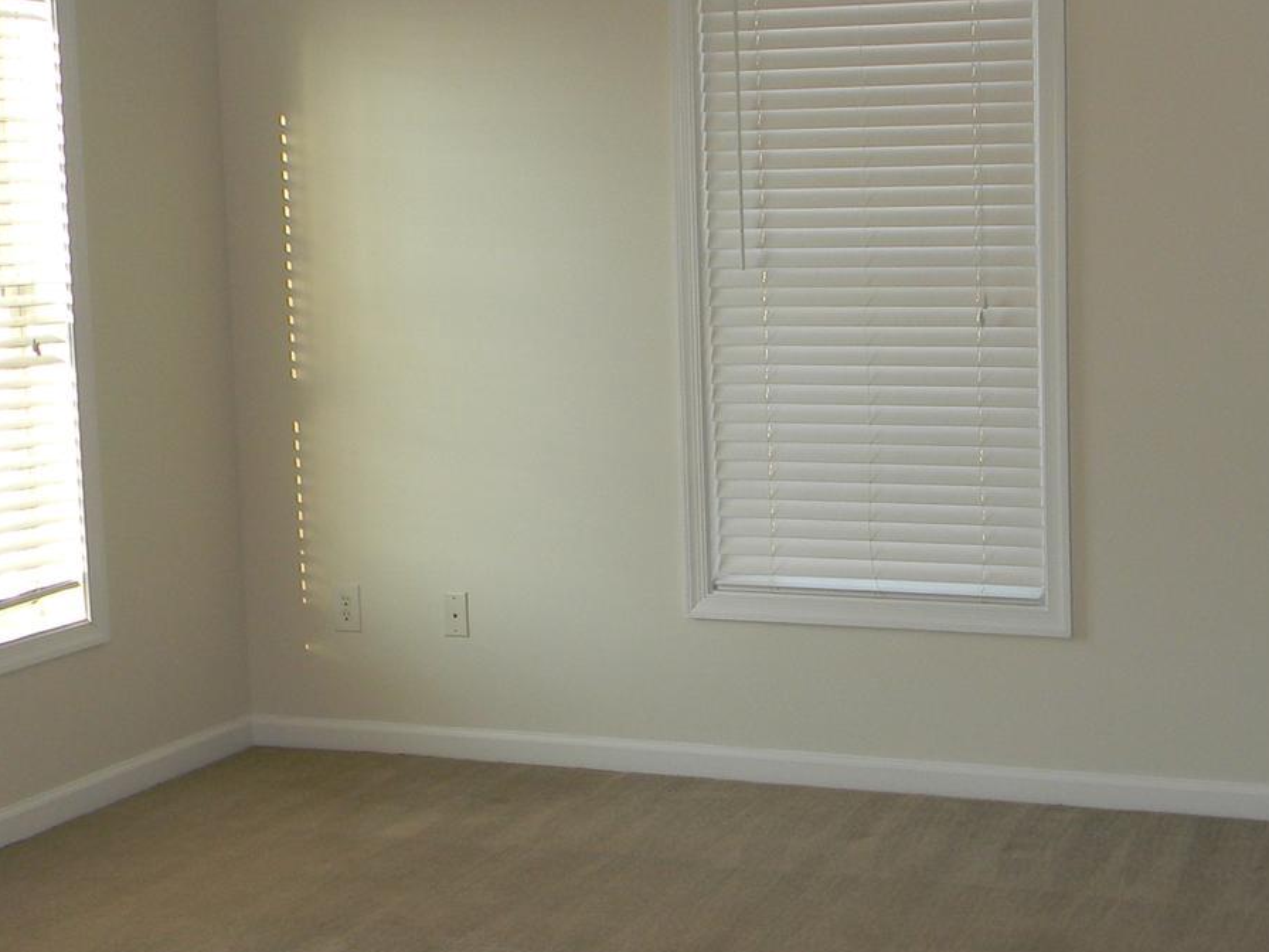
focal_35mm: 64
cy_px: 429
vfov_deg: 22.9
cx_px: 790
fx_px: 2346
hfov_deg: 30.1
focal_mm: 5
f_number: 3.5
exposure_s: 1/57.1
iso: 80
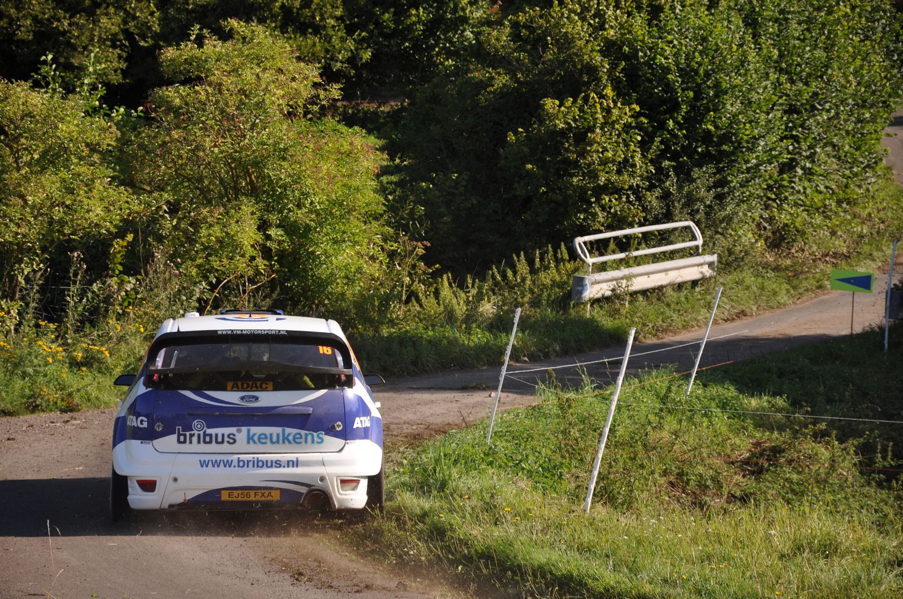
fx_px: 3945
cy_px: 300
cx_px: 452
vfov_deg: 8.7
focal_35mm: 158
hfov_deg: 13.1
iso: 200
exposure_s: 1/500
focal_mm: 105
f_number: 5.6
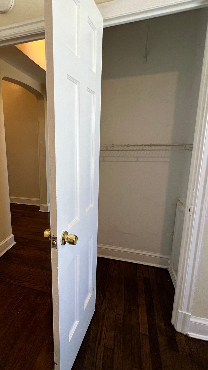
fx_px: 186
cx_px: 63
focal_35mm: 19
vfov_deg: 89.6
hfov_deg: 56.6
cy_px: 186
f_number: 1.8
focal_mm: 1.57
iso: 125
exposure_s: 1/120
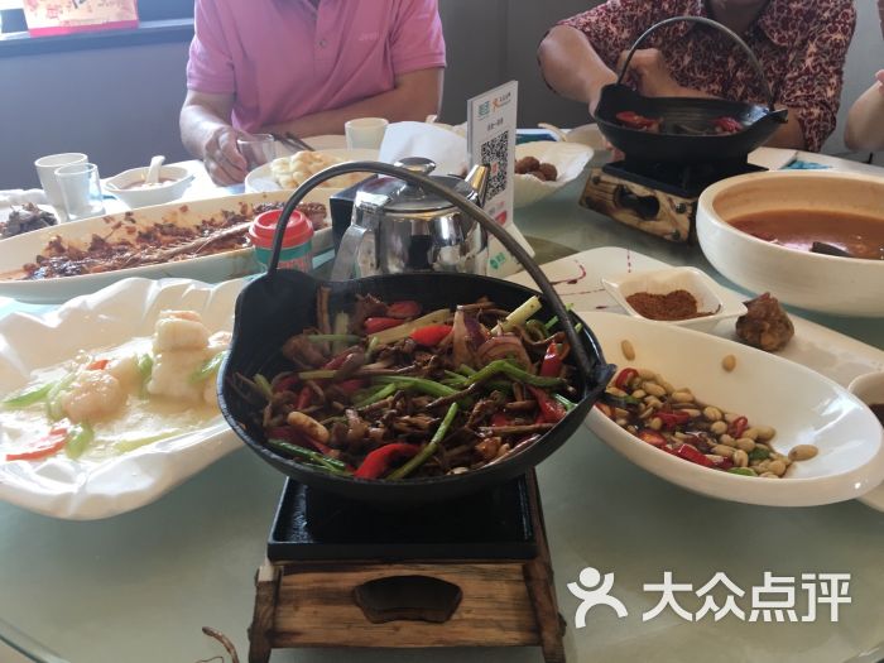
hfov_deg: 61.7
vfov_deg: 48.2
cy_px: 332
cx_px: 442
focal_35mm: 29
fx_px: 741
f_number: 2.2
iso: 32
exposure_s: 1/33
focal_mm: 4.15
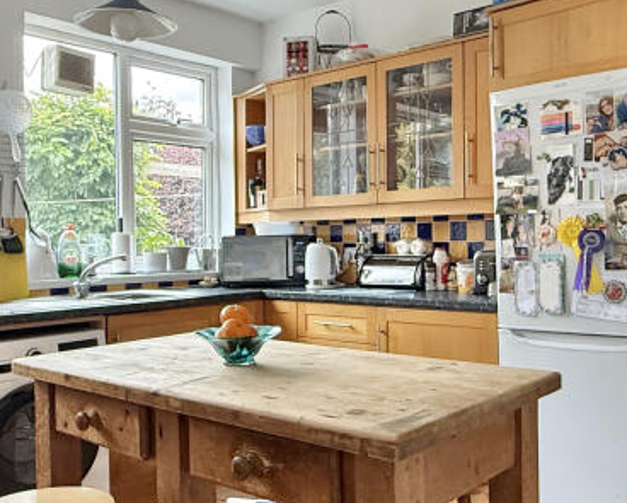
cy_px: 235
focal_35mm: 38
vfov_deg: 39.2
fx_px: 706
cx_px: 354
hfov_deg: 47.8
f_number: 2.2
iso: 250
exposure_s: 1/99
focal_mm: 2.22
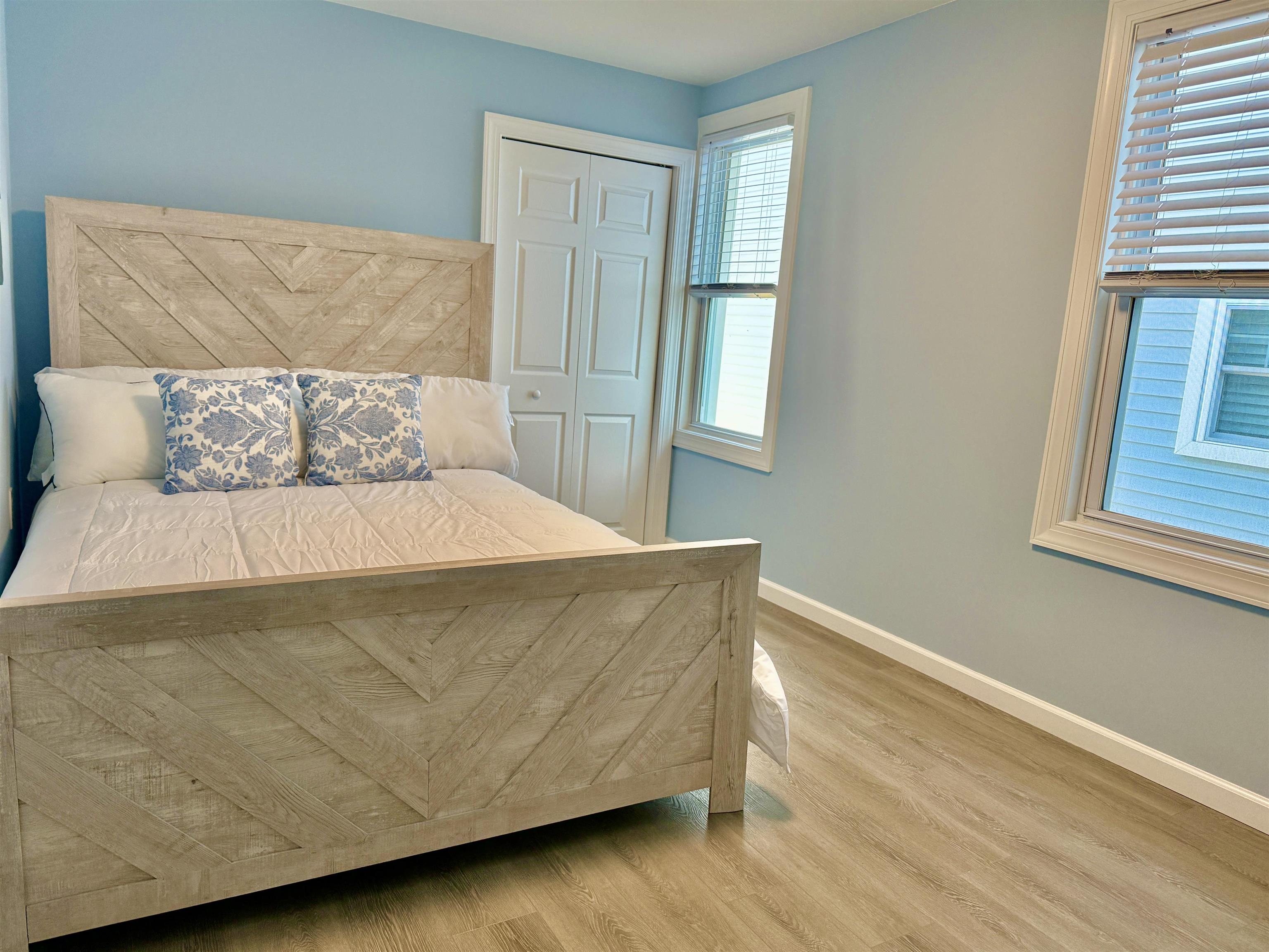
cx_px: 634
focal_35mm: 24
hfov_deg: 71.6
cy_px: 476
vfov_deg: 56.8
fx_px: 880
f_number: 1.78
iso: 200
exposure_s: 1/144
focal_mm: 6.76
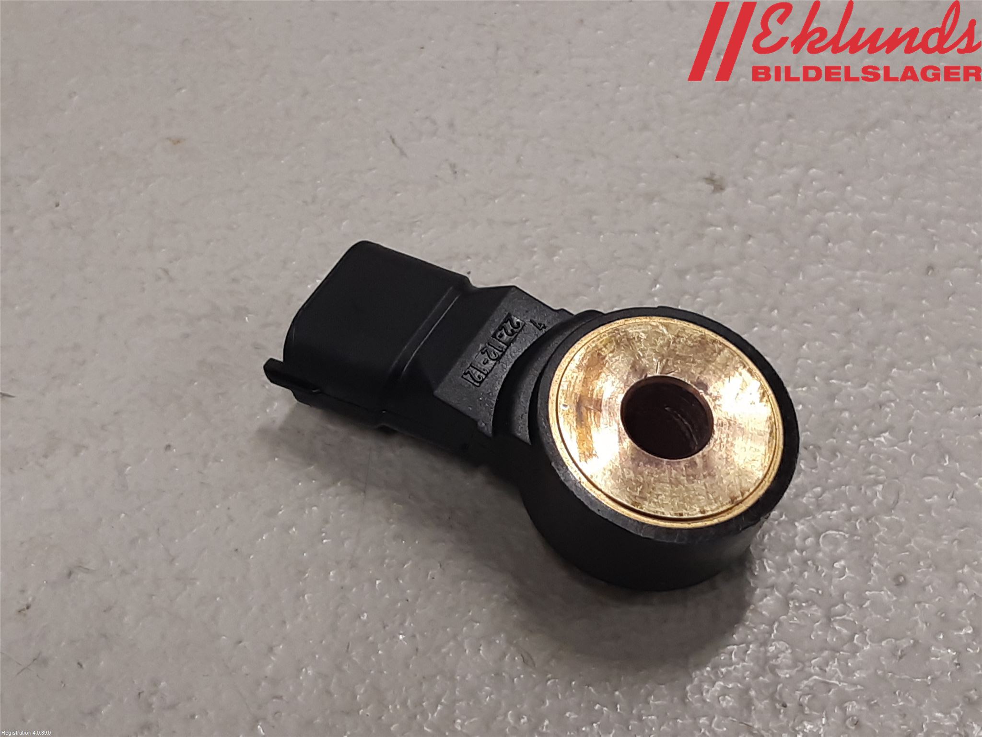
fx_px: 738
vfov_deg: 53.1
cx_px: 491
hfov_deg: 67.3
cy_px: 368
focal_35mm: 26
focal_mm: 3.93
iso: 80
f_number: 1.7
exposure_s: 1/50
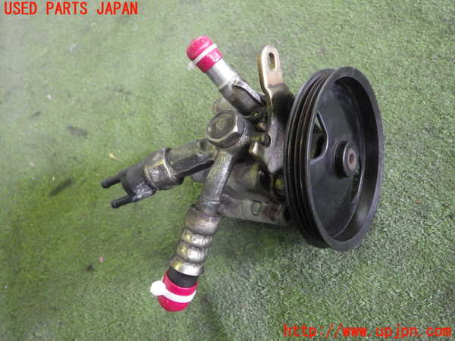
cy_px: 170
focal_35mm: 31
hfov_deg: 58.4
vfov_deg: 45.4
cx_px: 228
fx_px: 407
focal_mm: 5.5
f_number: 2.3
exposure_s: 1/50
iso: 1600
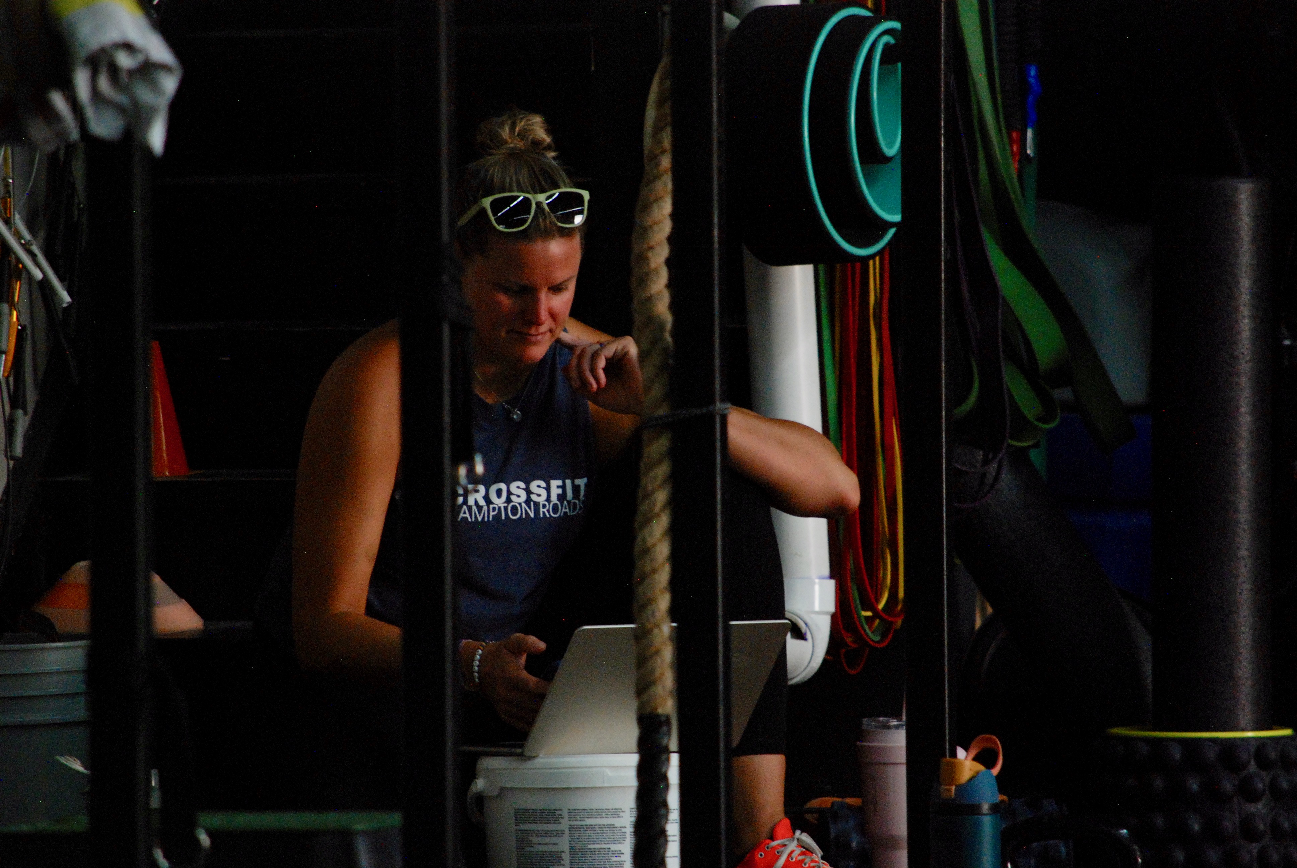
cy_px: 434
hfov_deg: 4.6
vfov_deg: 3.1
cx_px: 648
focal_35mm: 450
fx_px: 16232
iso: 1600
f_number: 5.6
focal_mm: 300
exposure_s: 1/200
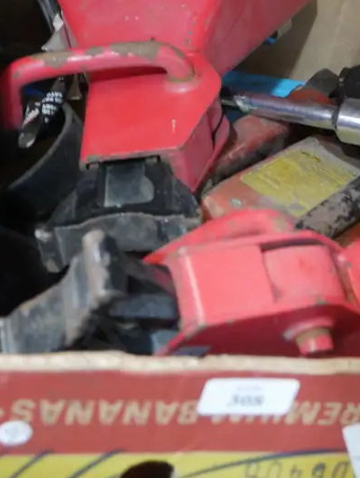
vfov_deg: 23.4
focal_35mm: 82
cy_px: 88
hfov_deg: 17.8
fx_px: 1135
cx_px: 298
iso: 3200
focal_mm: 21
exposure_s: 1/50
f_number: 4.6
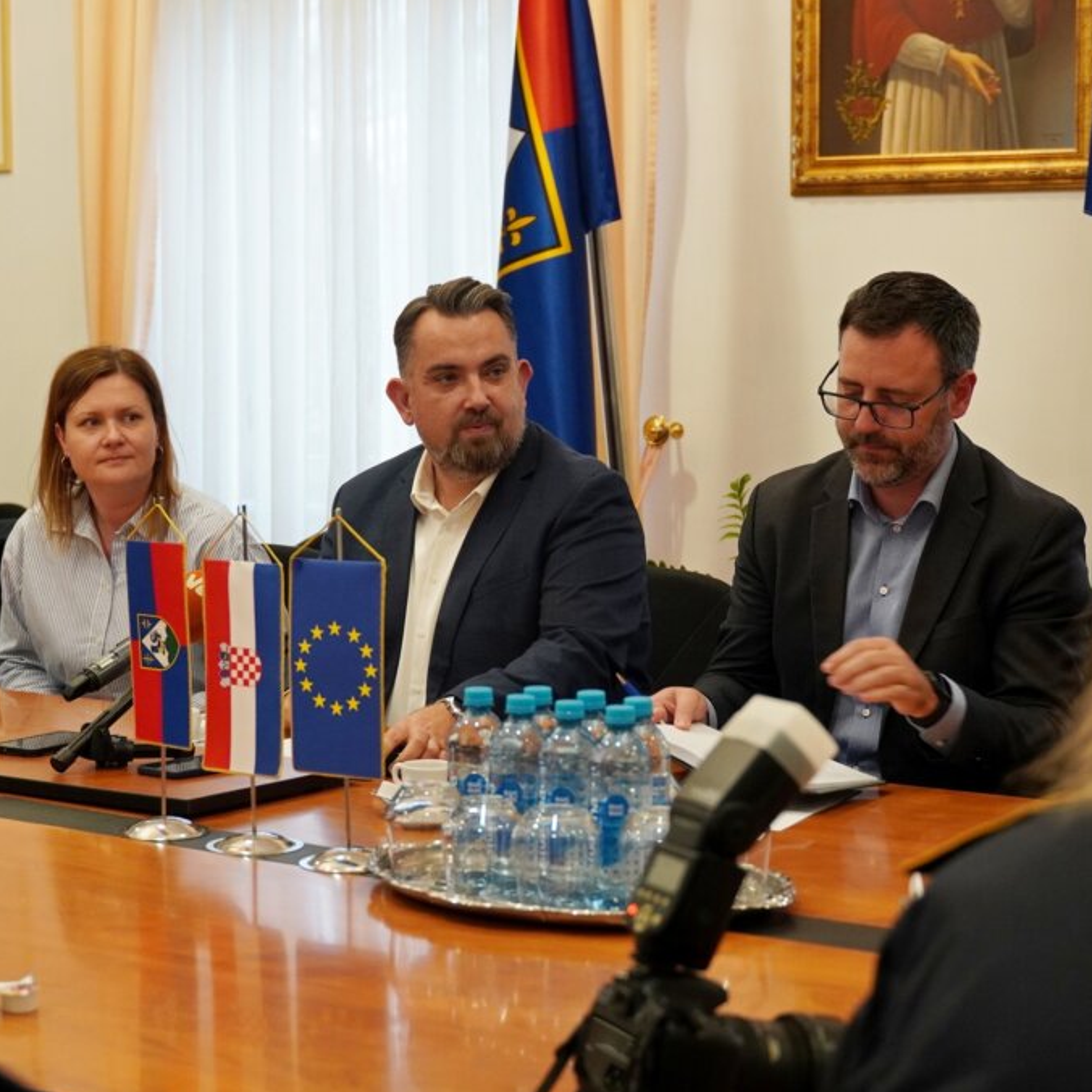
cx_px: 536
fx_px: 2414
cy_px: 550
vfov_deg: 25.5
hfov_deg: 25.5
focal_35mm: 68
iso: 1000
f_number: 2.8
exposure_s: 1/100
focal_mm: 35
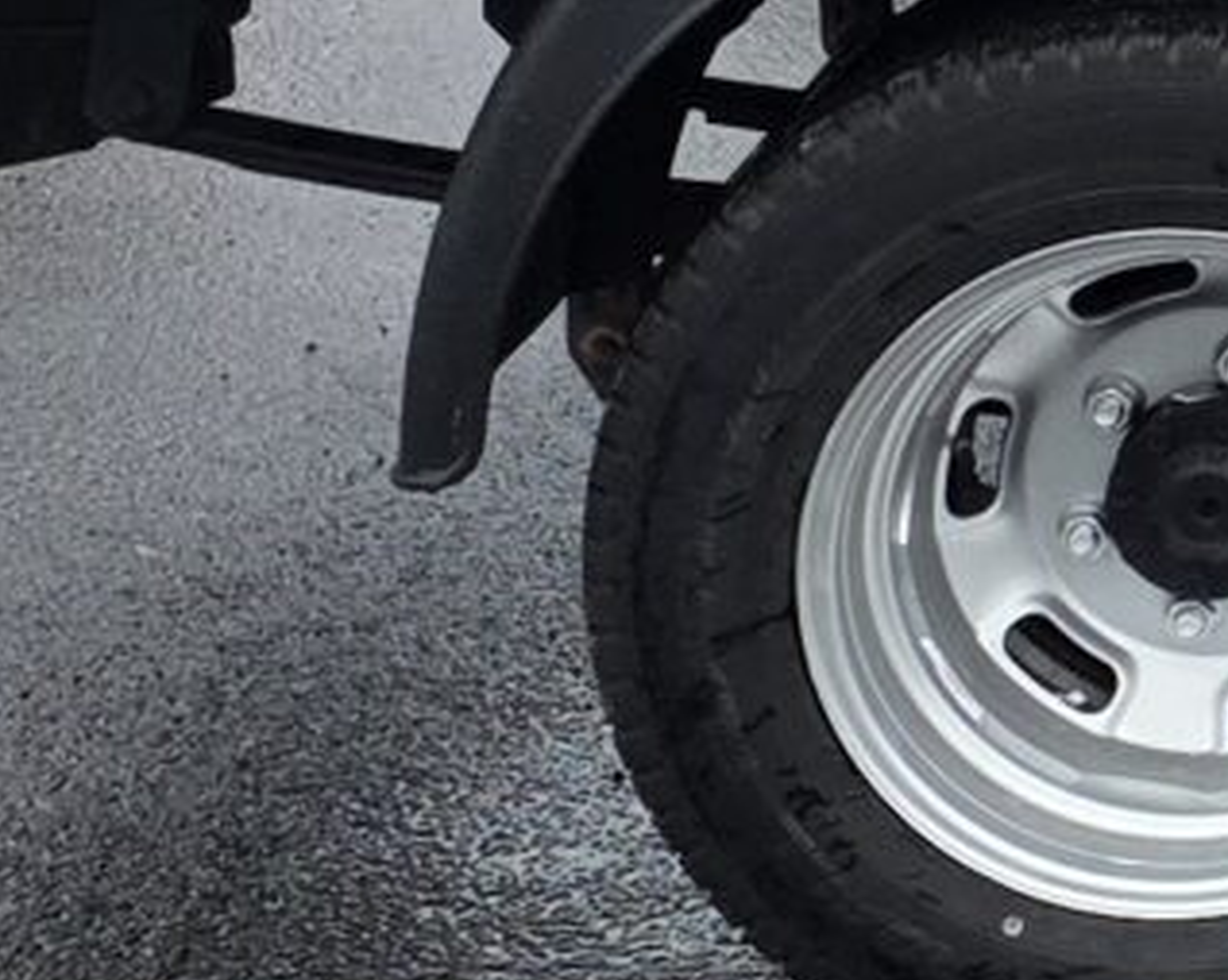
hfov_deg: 9.4
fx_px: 6574
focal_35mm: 181
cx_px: 3012
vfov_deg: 8.4
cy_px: -259
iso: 40
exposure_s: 1/359
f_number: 1.7
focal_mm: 6.25
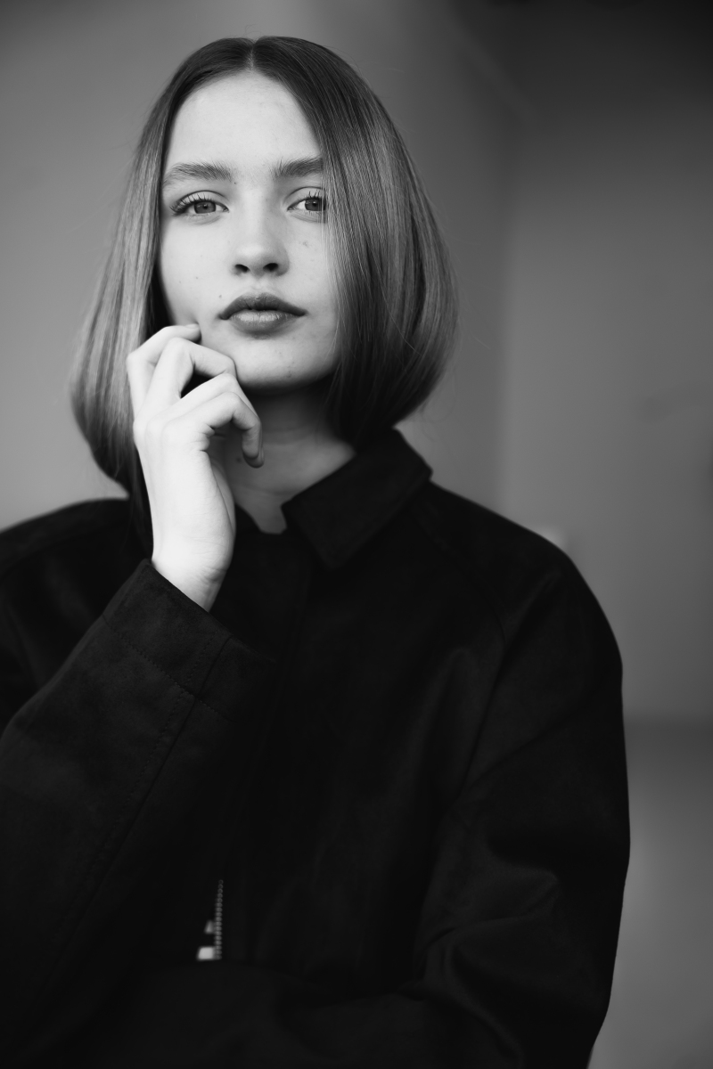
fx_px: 1393
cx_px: 356
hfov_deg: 28.7
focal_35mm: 47
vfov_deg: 42.0
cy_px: 534
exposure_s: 1/250
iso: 80
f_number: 3.5
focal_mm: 46.9
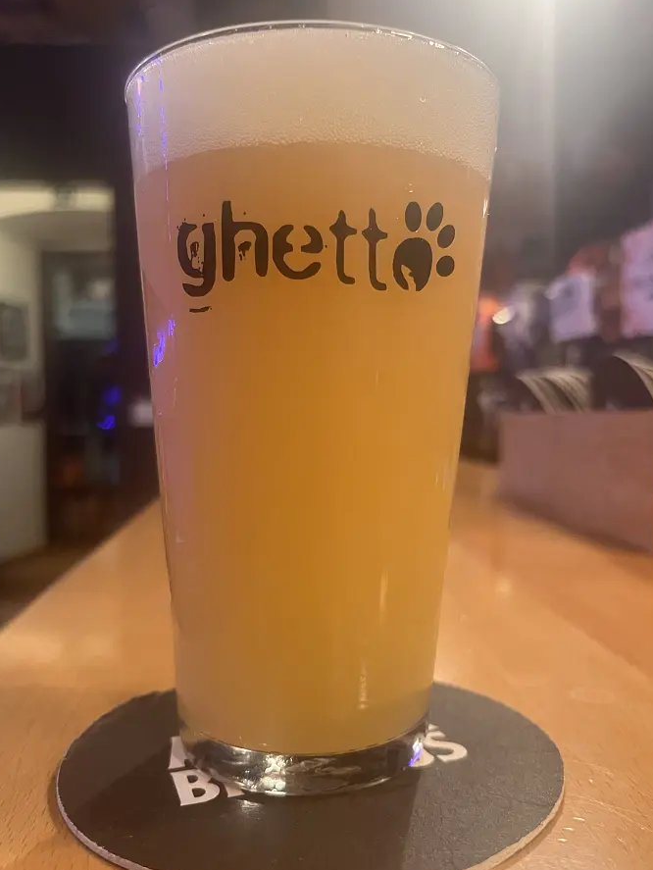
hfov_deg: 46.8
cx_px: 329
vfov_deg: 59.9
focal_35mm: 30
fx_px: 754
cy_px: 445
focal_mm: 5.1
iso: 500
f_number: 1.6
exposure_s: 1/50
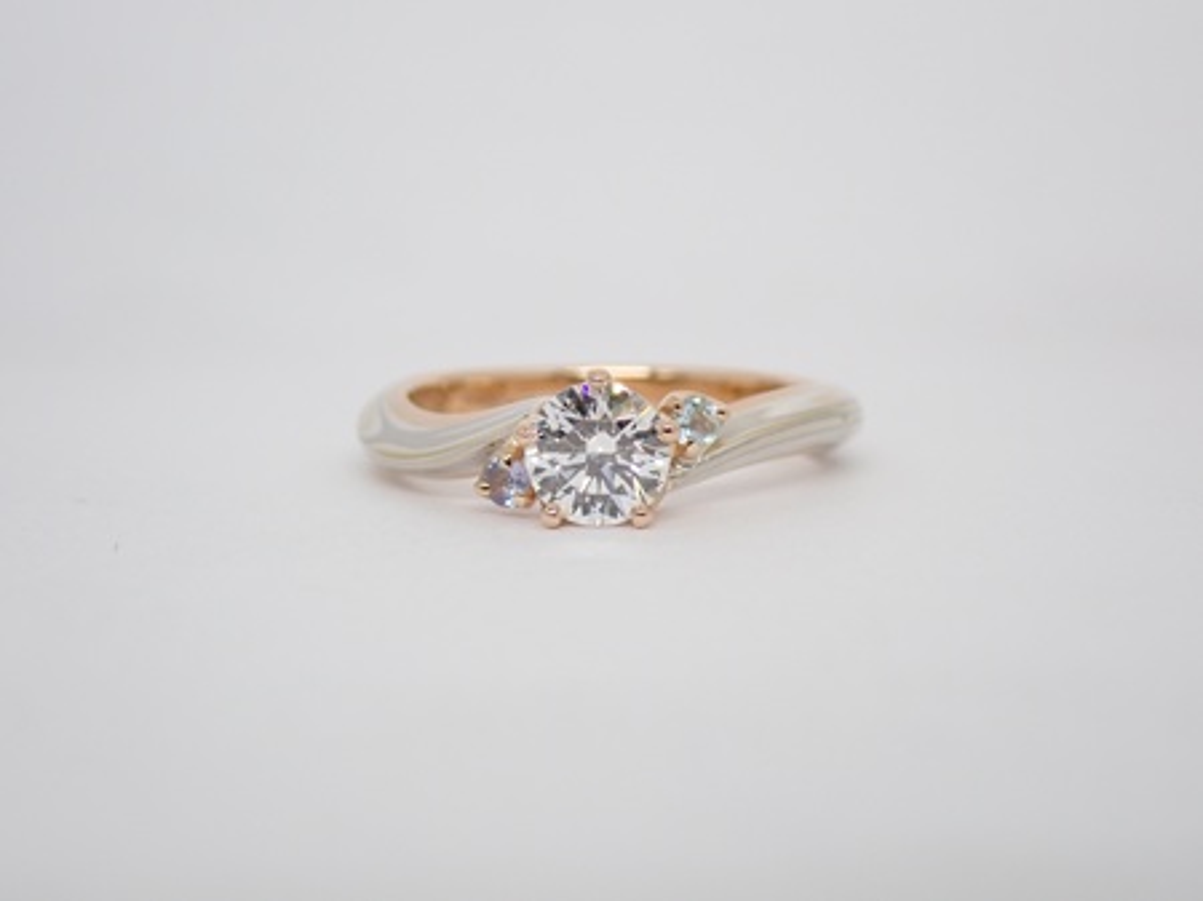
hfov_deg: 23.8
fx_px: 2848
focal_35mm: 82
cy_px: 450
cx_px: 602
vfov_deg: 18.0
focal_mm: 14.62
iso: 200
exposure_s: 1/125
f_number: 4.3
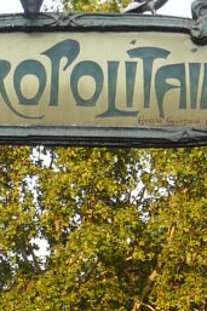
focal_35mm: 210
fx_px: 1814
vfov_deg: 9.6
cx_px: 215
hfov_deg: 6.5
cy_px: 391
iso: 100
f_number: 4
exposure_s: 1/100
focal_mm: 6
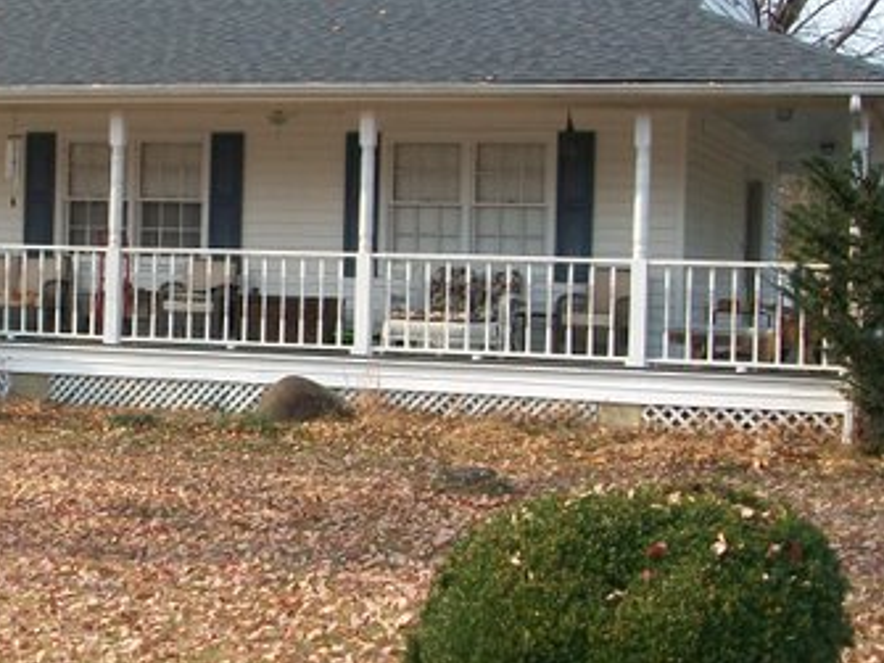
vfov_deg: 18.7
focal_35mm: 79
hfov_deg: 24.2
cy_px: 321
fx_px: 2017
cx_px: 123
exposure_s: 1/400
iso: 80
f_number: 3.2
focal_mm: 7.1
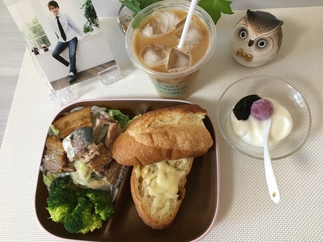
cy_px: 121
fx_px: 271
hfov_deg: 61.7
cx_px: 162
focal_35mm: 29
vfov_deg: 48.2
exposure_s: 1/24
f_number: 2.2
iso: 200
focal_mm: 4.15
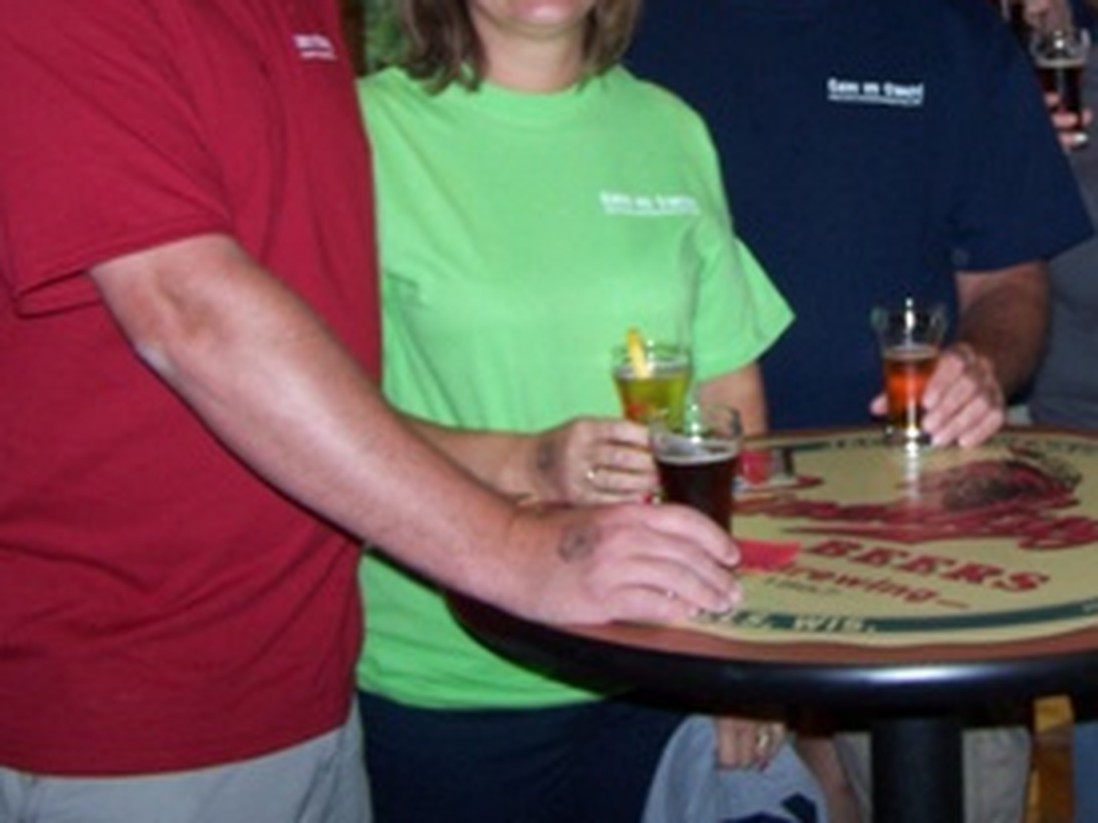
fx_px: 2252
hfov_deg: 26.5
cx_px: 993
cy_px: 91
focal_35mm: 71
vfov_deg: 20.3
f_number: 2.8
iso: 140
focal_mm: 6.3
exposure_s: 1/60
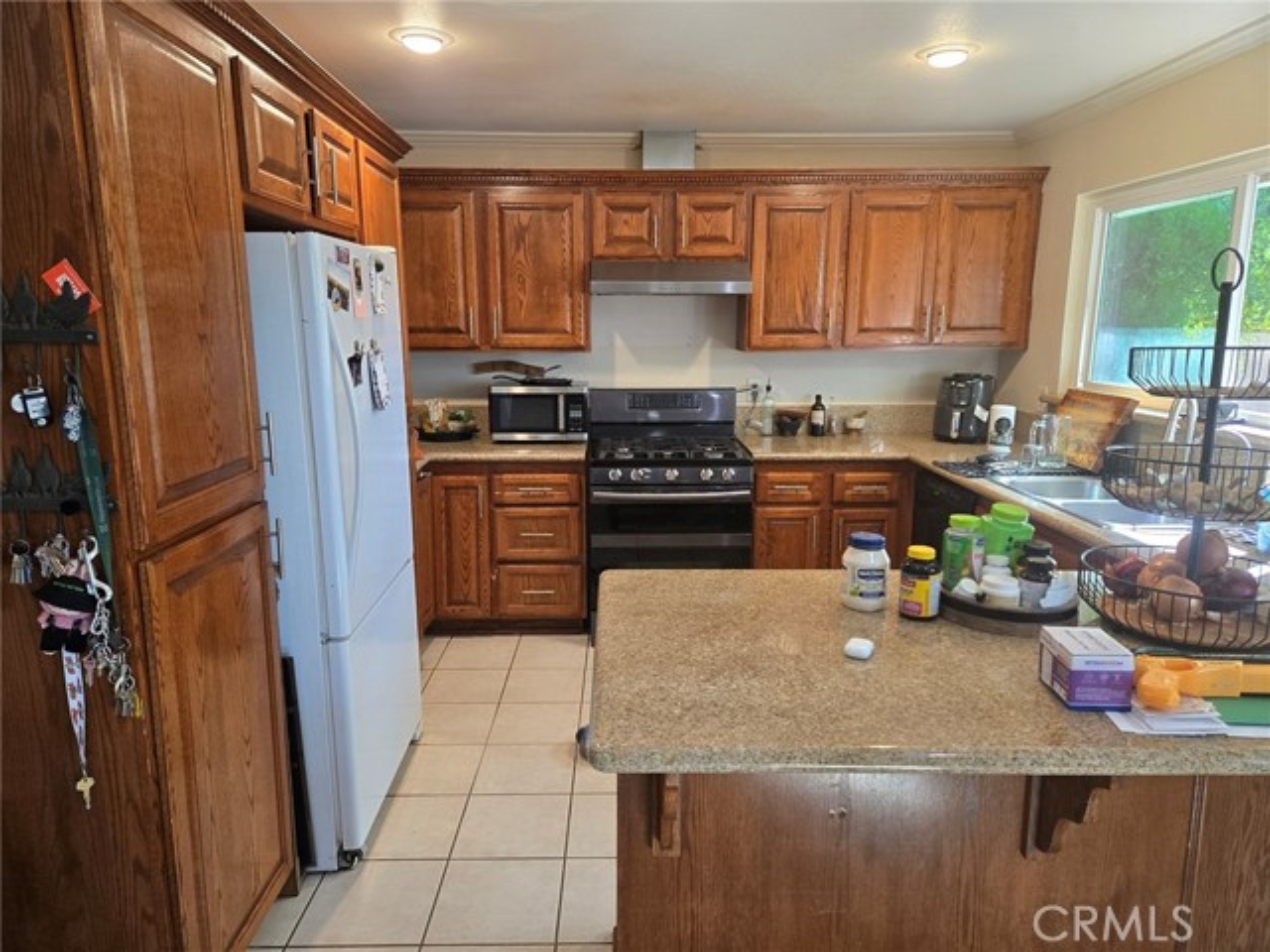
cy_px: 476
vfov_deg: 58.9
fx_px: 844
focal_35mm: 23
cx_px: 635
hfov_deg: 73.9
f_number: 1.8
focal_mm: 5.4
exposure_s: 1/120
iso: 160
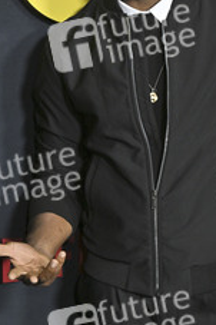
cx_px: 163
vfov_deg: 13.7
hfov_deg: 9.1
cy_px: 110
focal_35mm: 150
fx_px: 1352
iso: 2500
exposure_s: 1/320
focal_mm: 85
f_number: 5.6
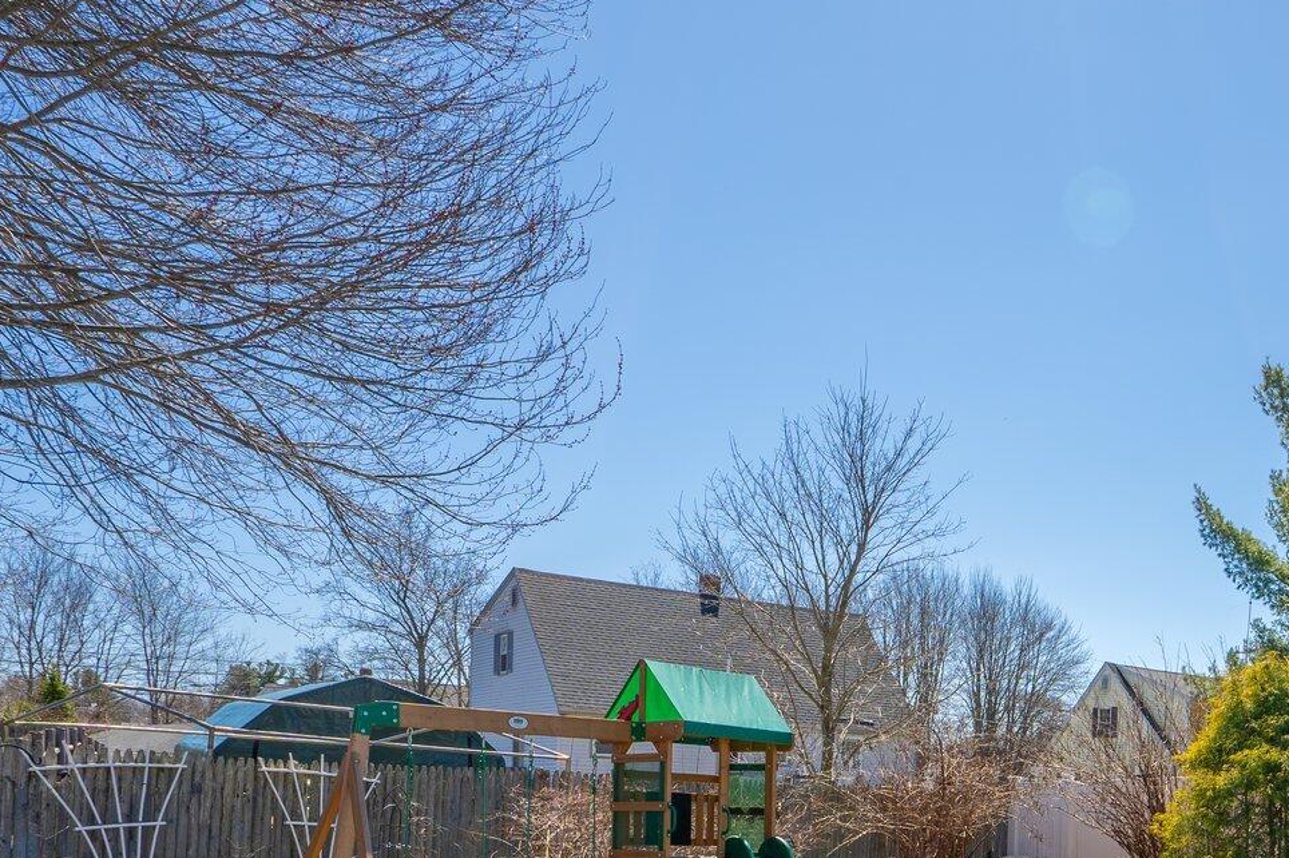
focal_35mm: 34
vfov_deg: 36.2
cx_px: 1162
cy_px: 793
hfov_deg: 49.6
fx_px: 1217
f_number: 11
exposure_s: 1/100
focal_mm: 16
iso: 50
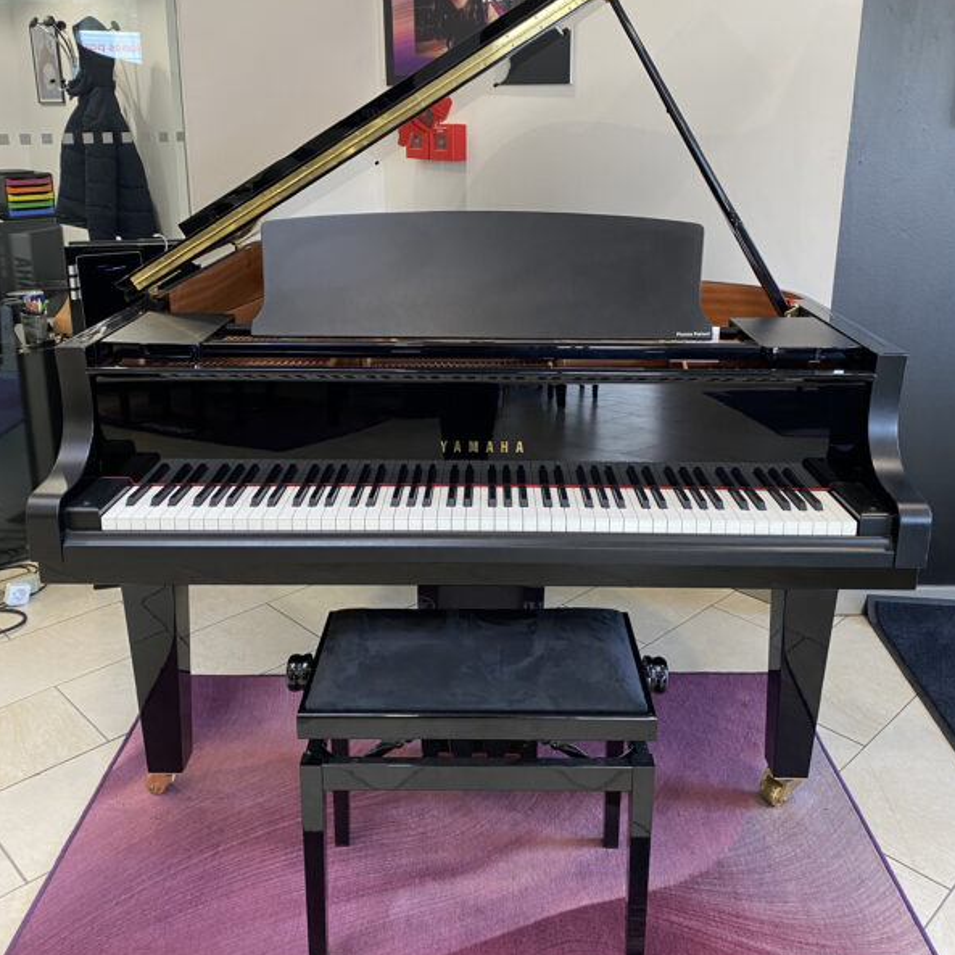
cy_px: 382
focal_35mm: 31
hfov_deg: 52.5
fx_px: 968
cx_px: 478
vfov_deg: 52.2
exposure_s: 1/50
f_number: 1.8
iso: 125
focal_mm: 4.25
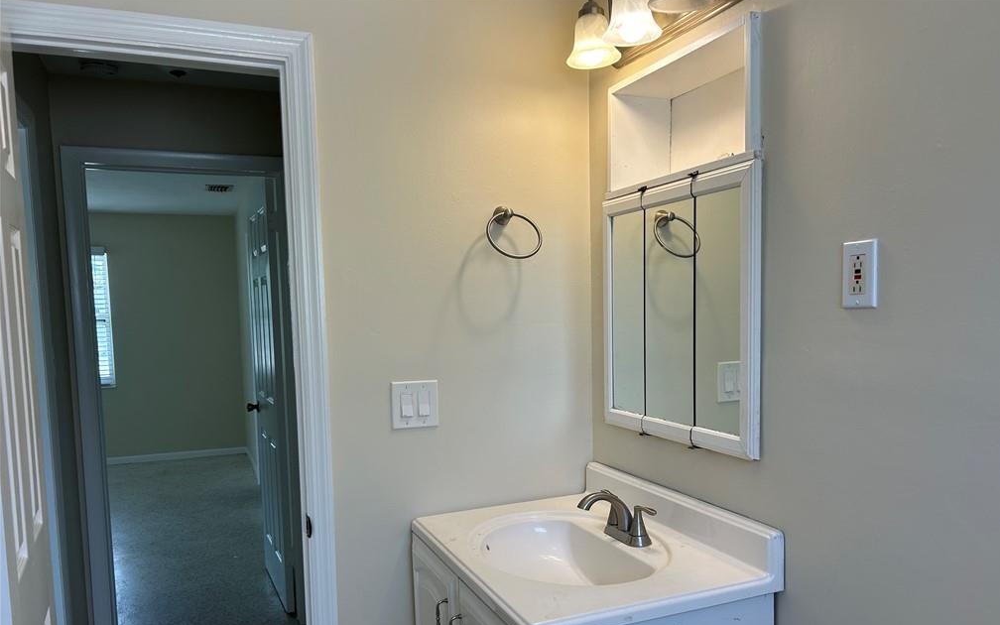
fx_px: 763
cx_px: 507
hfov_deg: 66.5
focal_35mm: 28
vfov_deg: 44.3
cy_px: 375
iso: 40
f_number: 1.5
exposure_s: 1/236
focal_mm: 5.7
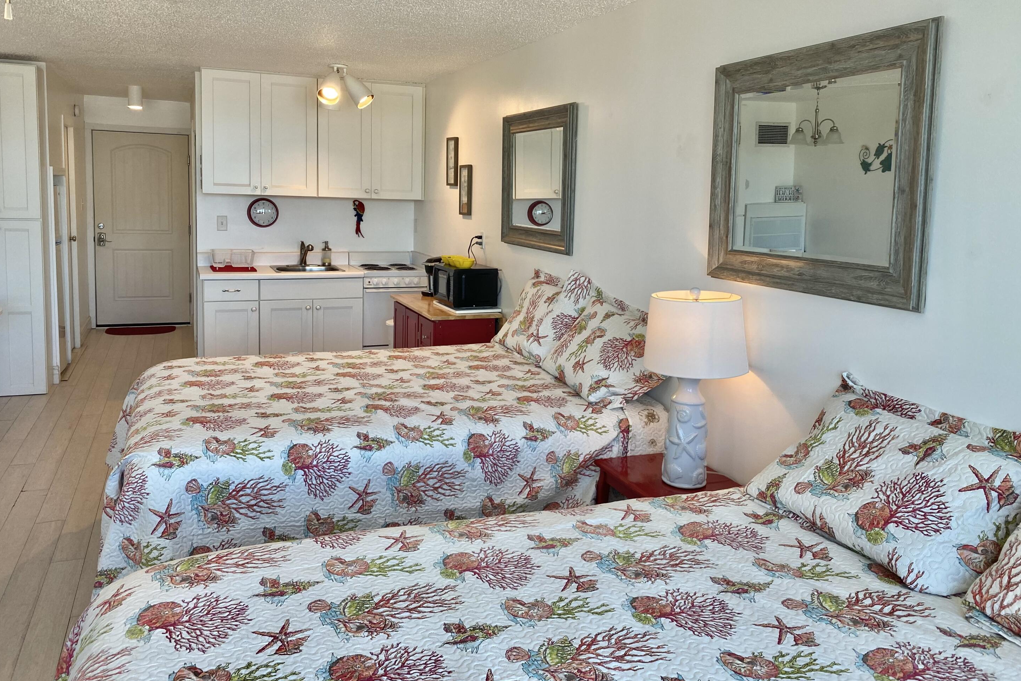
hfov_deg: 65.5
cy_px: 289
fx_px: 794
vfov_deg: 46.3
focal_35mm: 28
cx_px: 502
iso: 80
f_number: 1.8
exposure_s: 1/120
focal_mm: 4.25
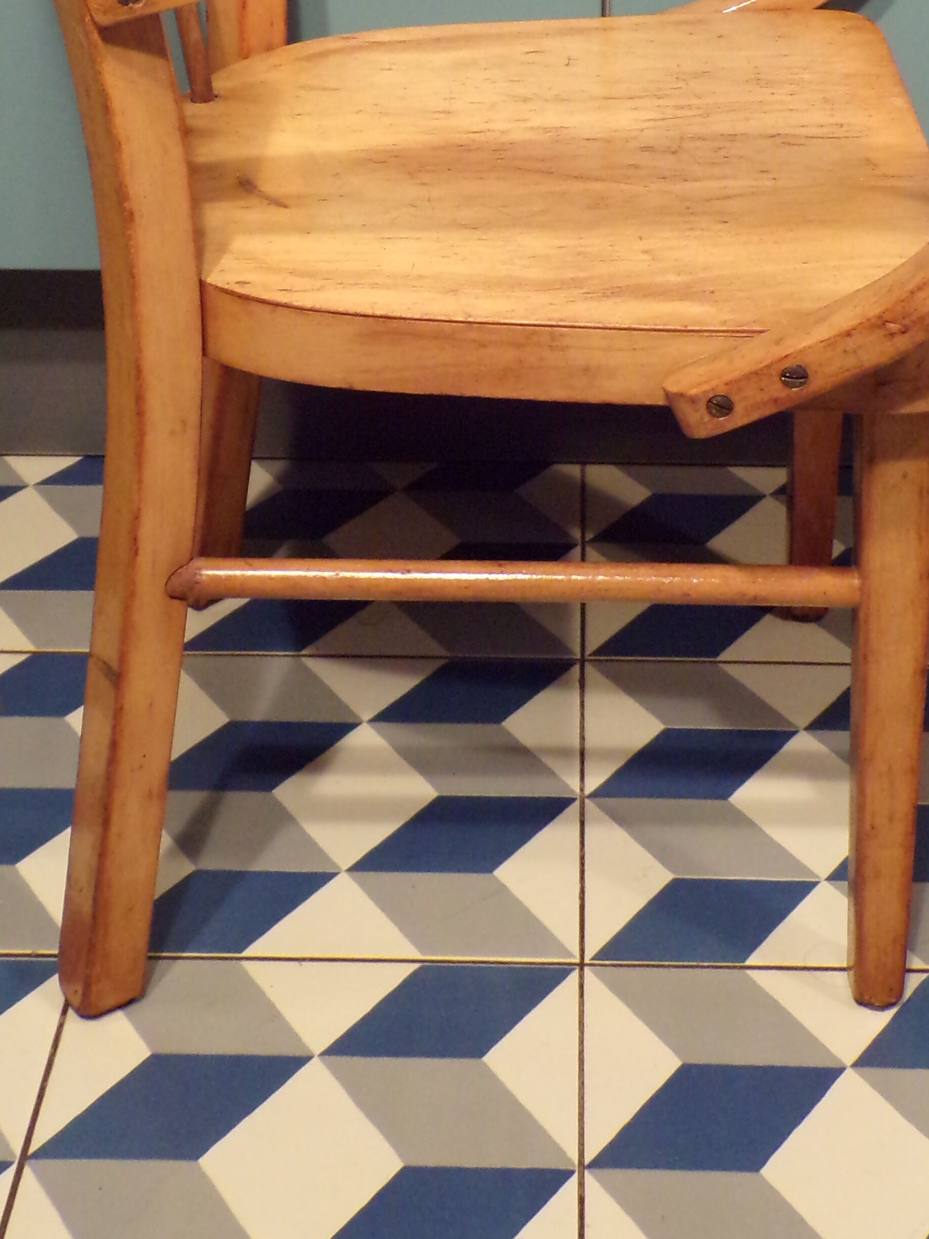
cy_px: 116
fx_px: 2147
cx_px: 485
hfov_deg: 24.4
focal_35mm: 60
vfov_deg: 30.7
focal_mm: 5.8
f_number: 3.2
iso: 406
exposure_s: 1/17
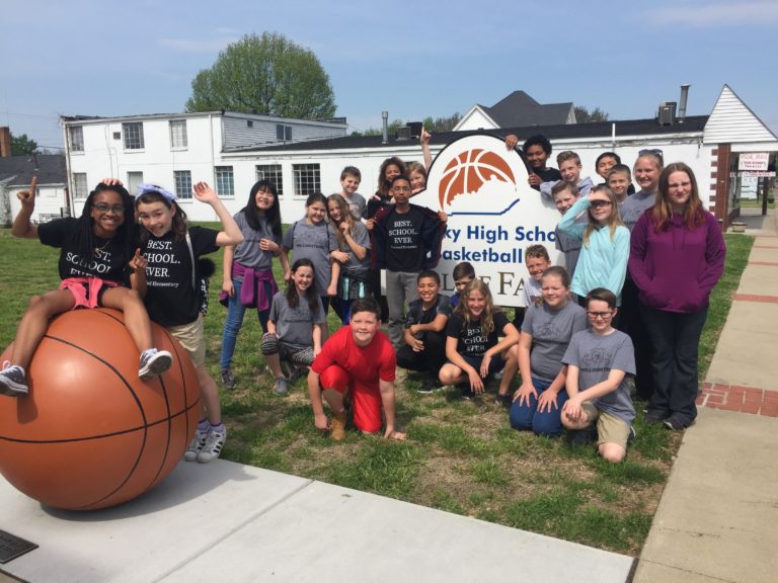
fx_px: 652
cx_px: 389
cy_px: 292
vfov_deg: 48.2
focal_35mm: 29
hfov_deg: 61.7
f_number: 2.2
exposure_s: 1/2083
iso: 32
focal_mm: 4.15
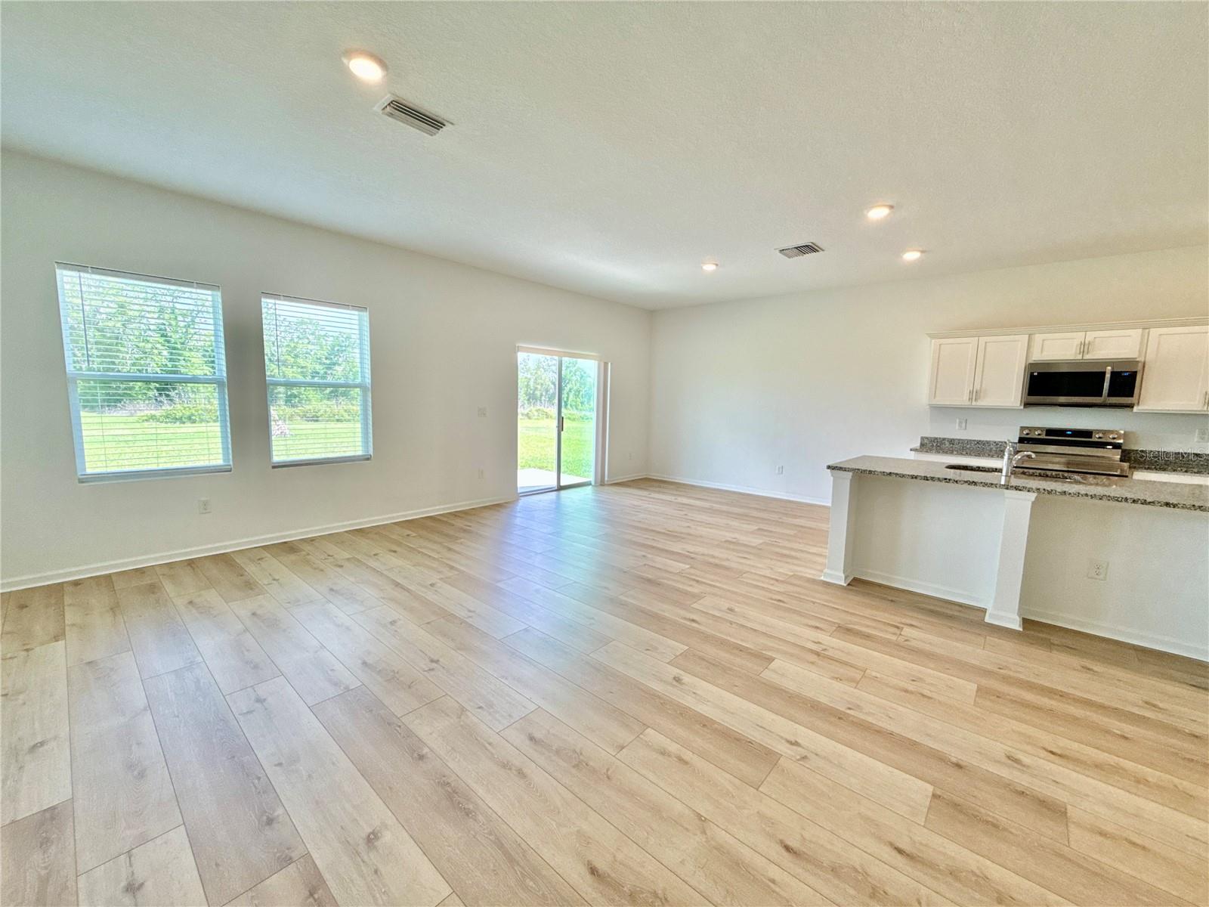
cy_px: 454
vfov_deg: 85.7
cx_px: 604
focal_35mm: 14
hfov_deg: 102.1
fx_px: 489
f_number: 2.2
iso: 64
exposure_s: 1/151
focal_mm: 2.22
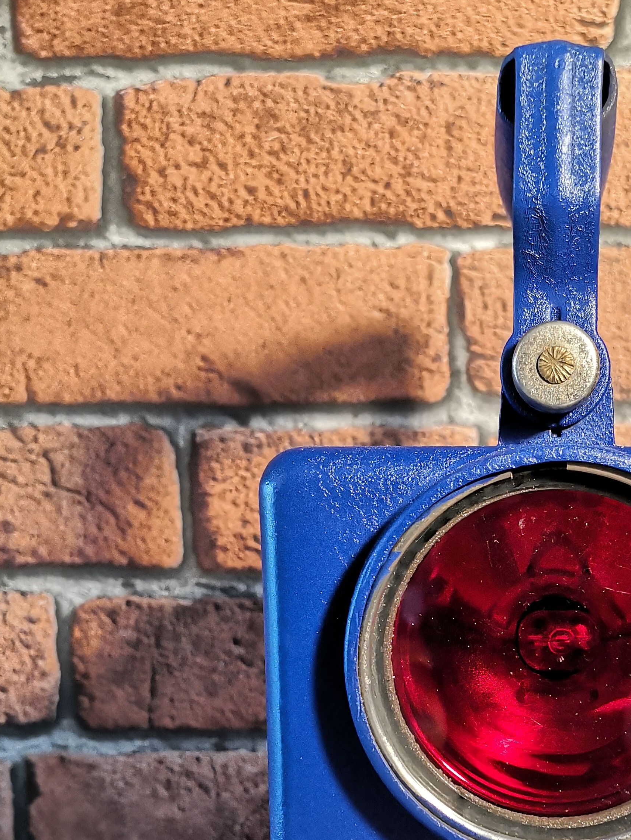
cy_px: 676
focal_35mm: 47
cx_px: 528
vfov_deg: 38.8
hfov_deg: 30.0
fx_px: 1142
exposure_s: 3
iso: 200
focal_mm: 3.95
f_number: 1.6
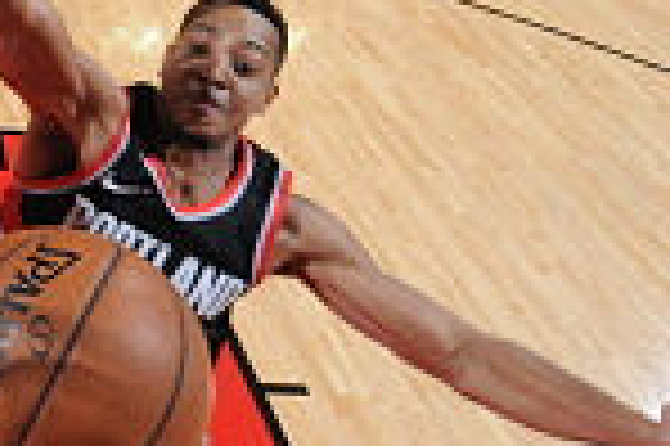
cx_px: -369
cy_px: -56
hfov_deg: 24.7
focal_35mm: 60
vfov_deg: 21.3
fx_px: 1115
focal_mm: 10
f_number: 8
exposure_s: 1/250
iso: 500
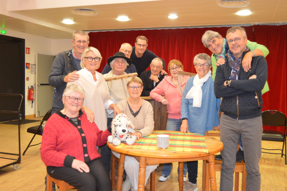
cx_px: 144
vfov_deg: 36.8
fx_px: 287
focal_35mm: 36
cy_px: 96
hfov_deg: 53.2
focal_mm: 24
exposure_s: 1/60
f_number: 3.8
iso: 3200
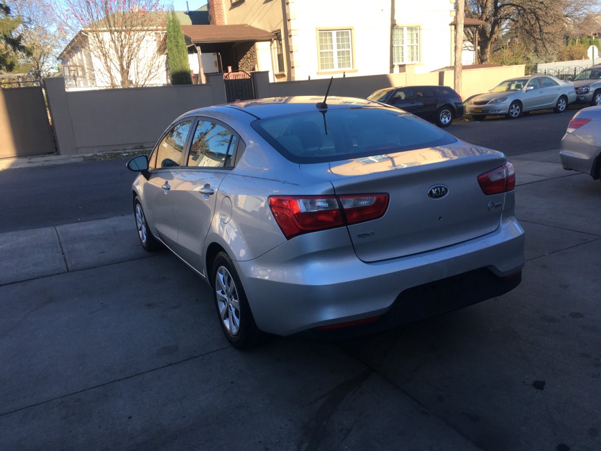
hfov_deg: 61.7
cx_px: 300
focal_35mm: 29
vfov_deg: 48.2
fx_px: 503
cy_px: 226
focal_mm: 4.15
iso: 25
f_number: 2.2
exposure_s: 1/481
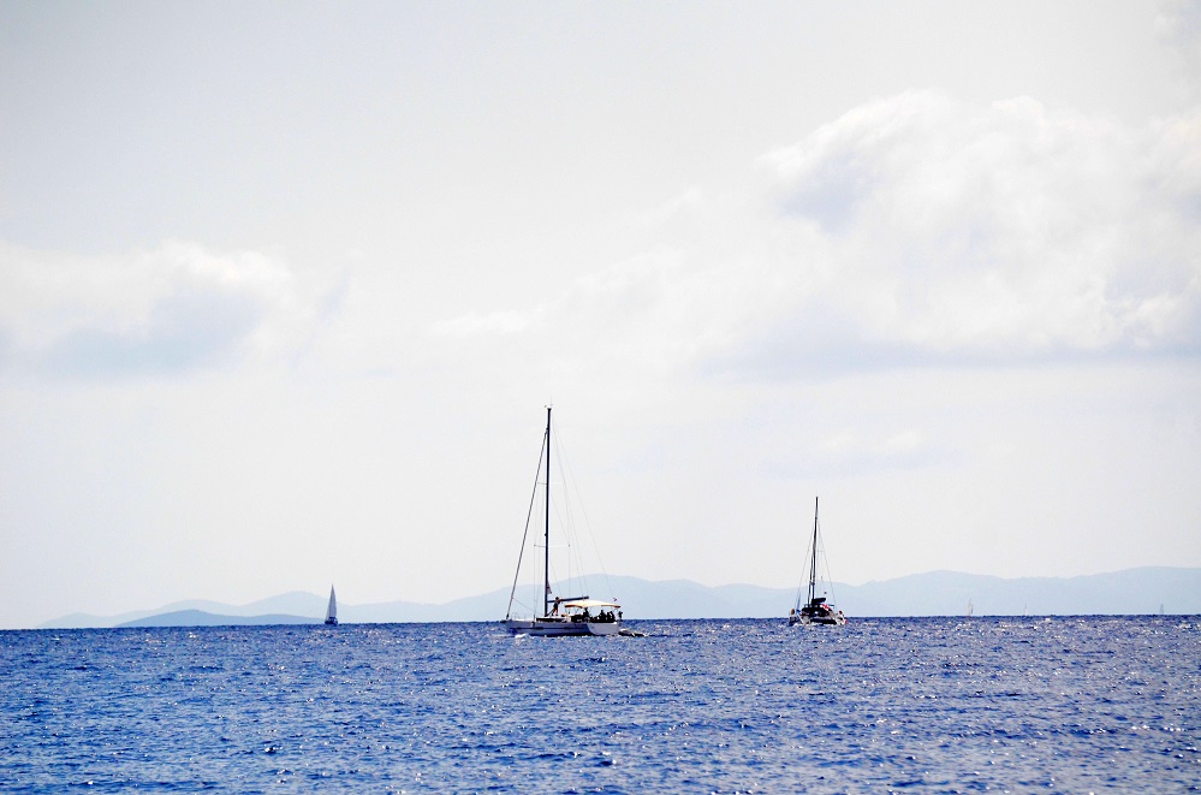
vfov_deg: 5.1
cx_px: 600
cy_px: 398
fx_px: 8986
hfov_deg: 7.6
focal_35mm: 270
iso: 1600
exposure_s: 1/8000
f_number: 5
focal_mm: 180
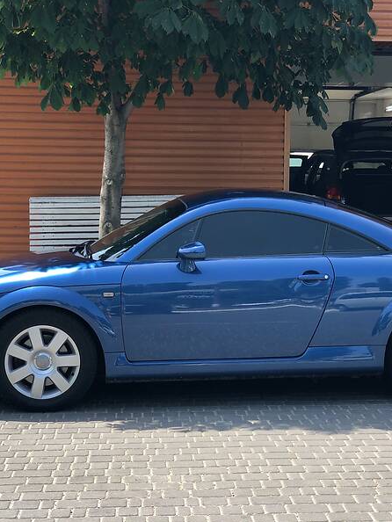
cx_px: 210
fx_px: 1056
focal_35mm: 70
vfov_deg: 27.8
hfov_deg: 21.0
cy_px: 262
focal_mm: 6
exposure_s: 1/273
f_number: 2.4
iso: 16
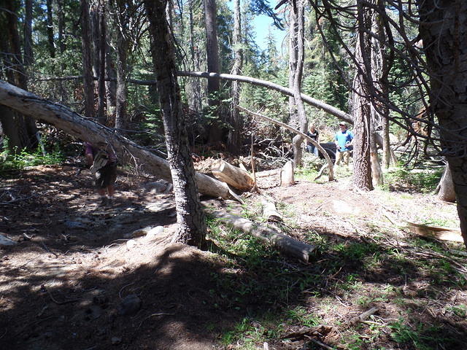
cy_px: 175
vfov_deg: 58.9
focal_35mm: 23
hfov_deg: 73.9
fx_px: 310
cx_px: 234
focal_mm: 4.1
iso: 80
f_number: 3.2
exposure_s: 1/180
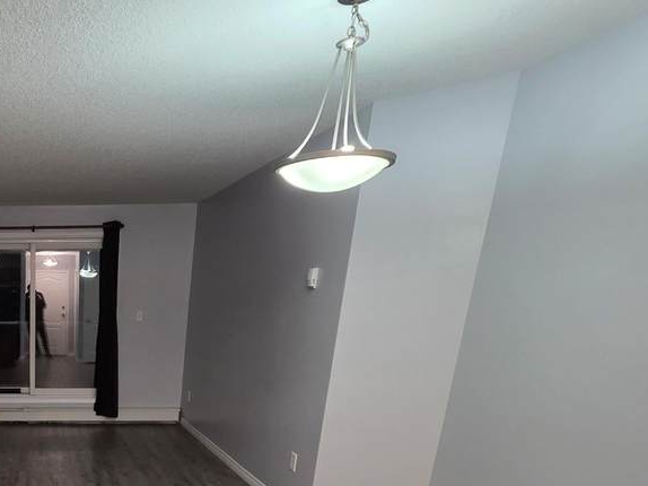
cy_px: 487
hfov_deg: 50.3
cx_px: 3
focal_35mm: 29
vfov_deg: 41.8
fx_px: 543
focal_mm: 2.2
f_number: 1.9
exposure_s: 1/60
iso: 160
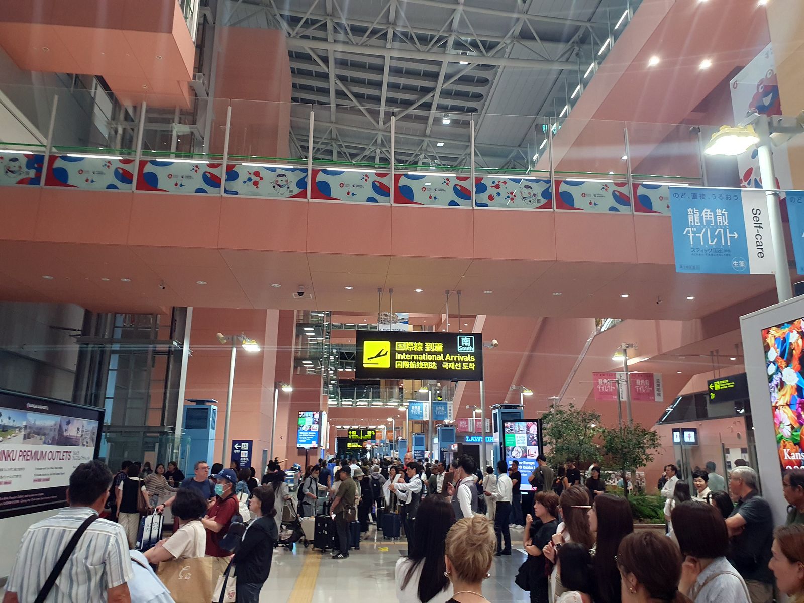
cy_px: 302
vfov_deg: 53.1
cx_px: 402
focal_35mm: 26
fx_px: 604
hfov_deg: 67.3
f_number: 2.4
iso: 320
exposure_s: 1/40
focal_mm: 4.32
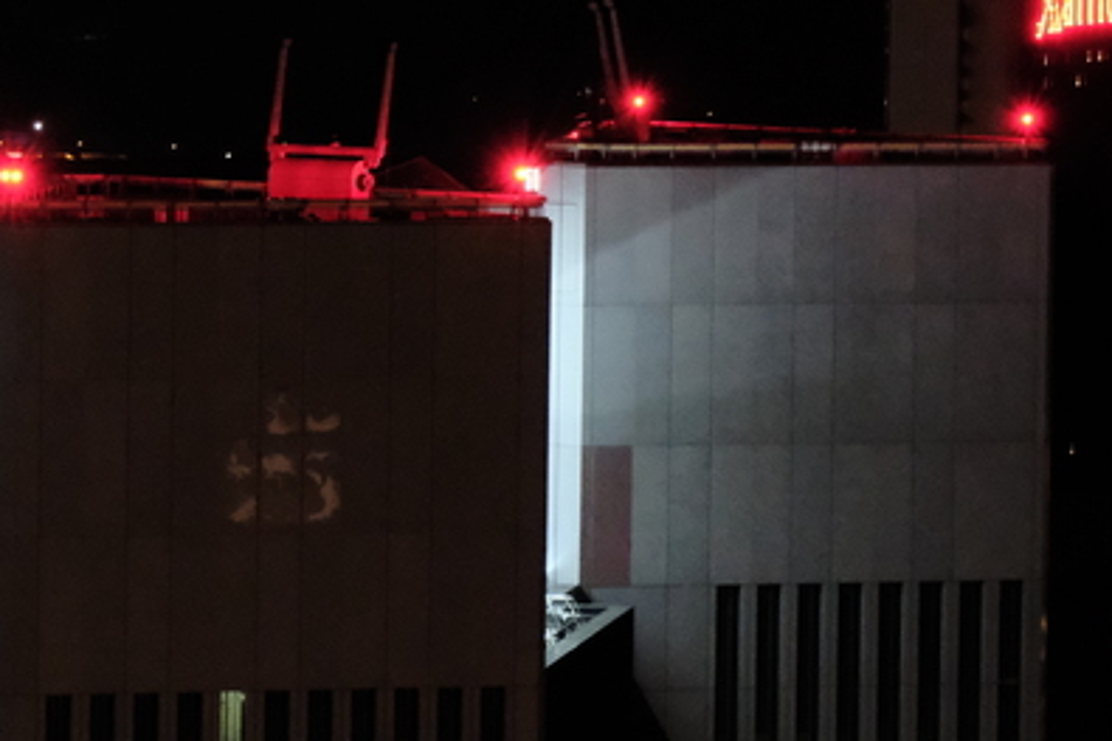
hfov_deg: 5.3
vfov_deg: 3.5
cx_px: -315
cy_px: 399
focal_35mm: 389
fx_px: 12010
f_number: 6.3
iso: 12800
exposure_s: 1/12
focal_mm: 100
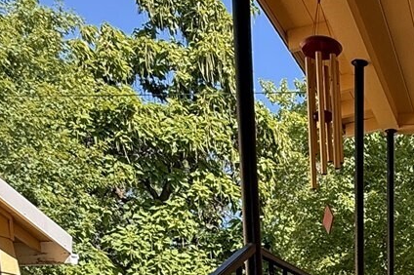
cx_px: 435
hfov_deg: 32.6
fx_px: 632
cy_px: 480
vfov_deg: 19.3
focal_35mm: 55
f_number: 2.2
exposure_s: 1/233
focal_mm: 2.22
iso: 50
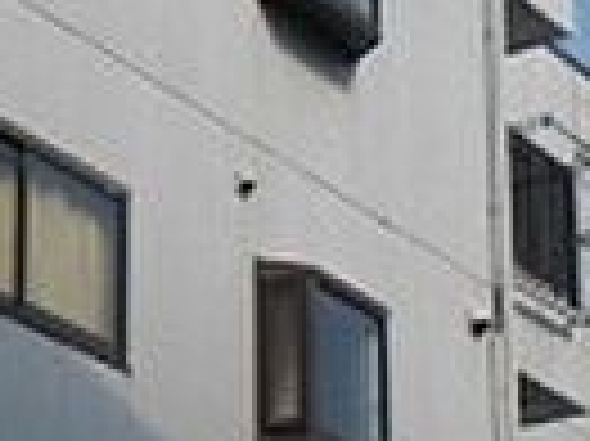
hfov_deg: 11.3
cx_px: 72
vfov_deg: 8.5
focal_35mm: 174
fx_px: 2963
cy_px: 279
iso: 64
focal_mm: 6.3
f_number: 5.6
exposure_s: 1/320
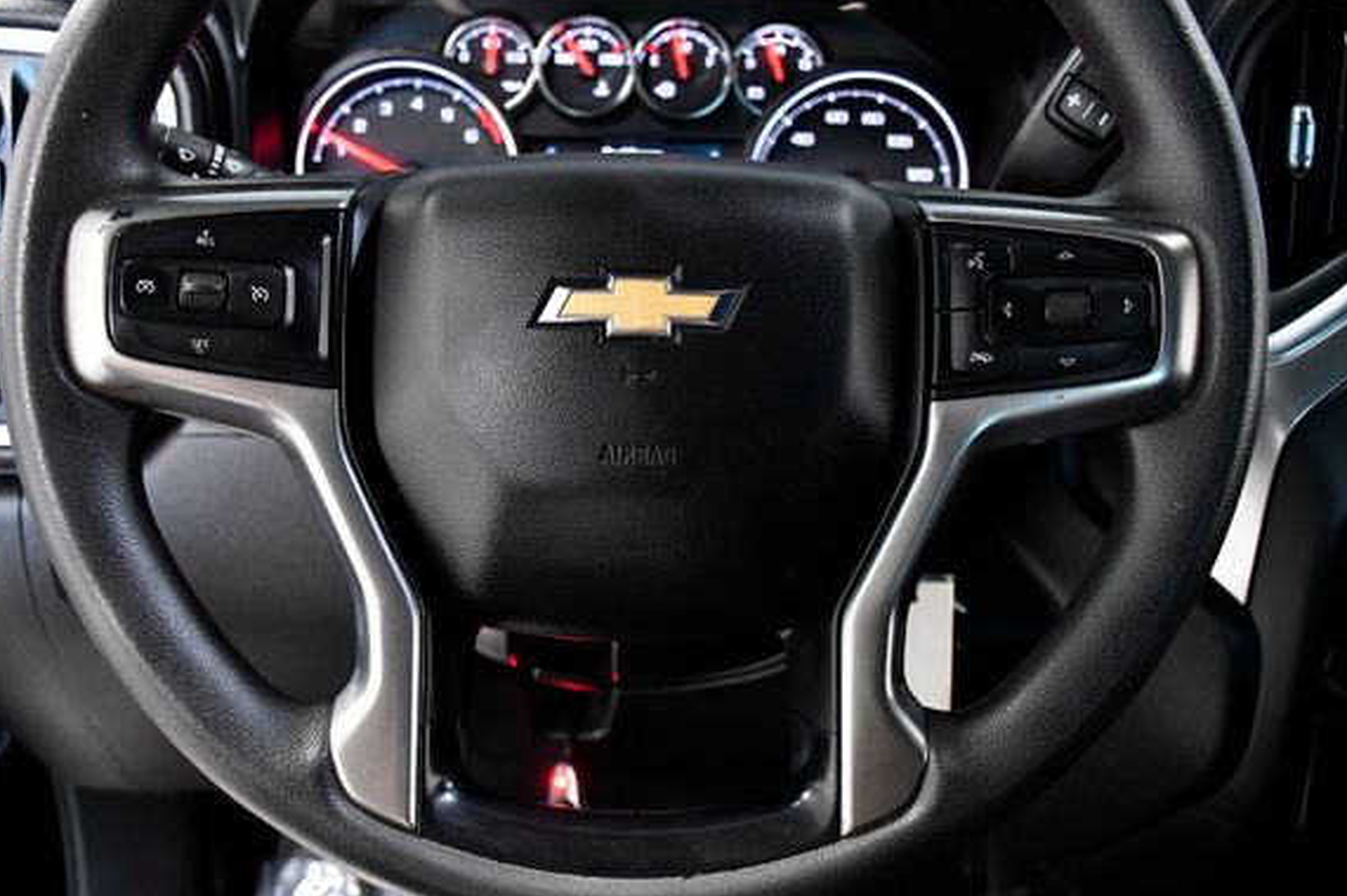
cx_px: 649
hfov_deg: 51.9
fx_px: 1384
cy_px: 495
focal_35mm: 37
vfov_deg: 35.9
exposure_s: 1/100
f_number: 4.5
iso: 2500
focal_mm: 22
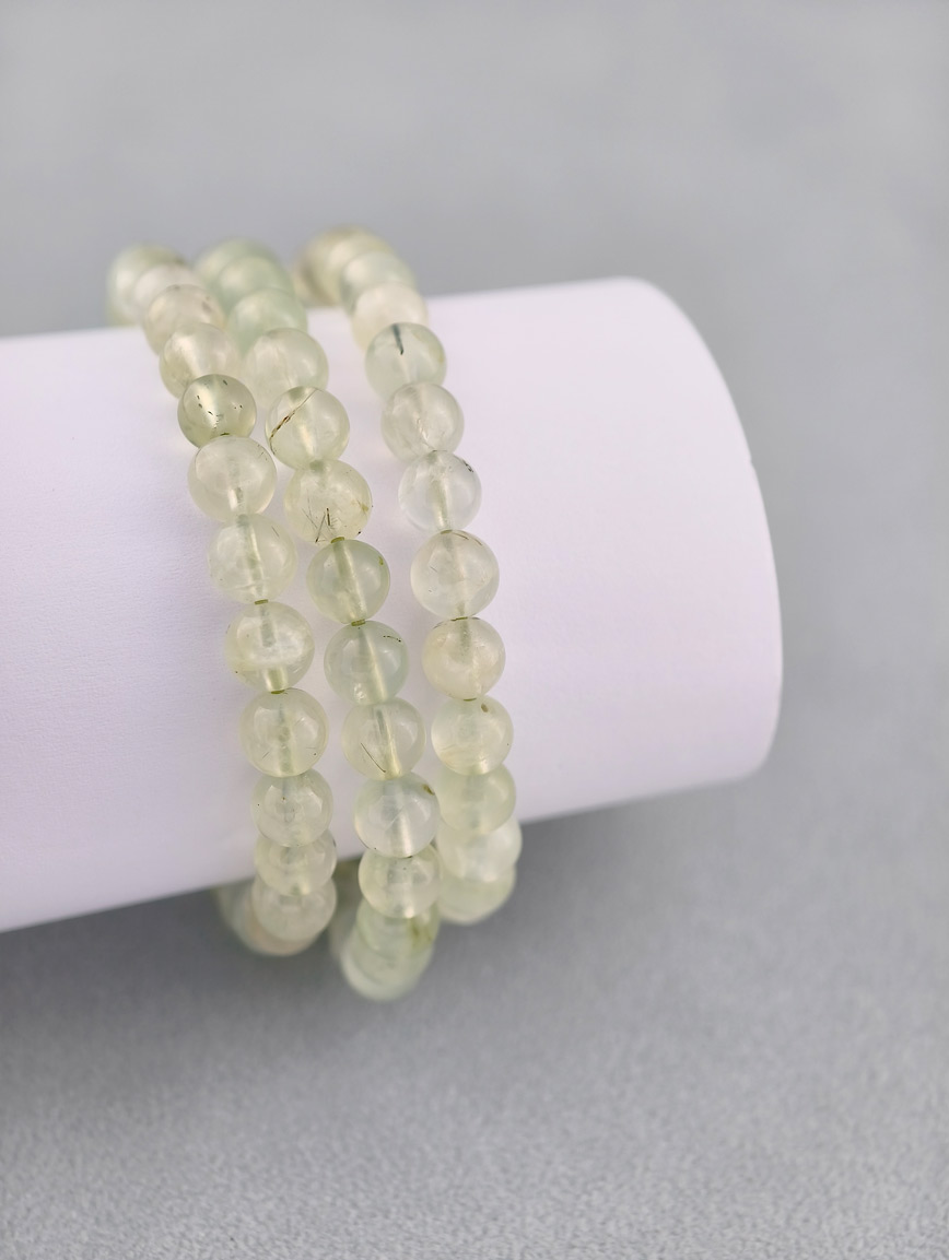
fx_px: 3100
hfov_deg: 17.4
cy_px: 630
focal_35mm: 85
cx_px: 474
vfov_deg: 23.0
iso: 125
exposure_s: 1/160
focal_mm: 22.48
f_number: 2.67
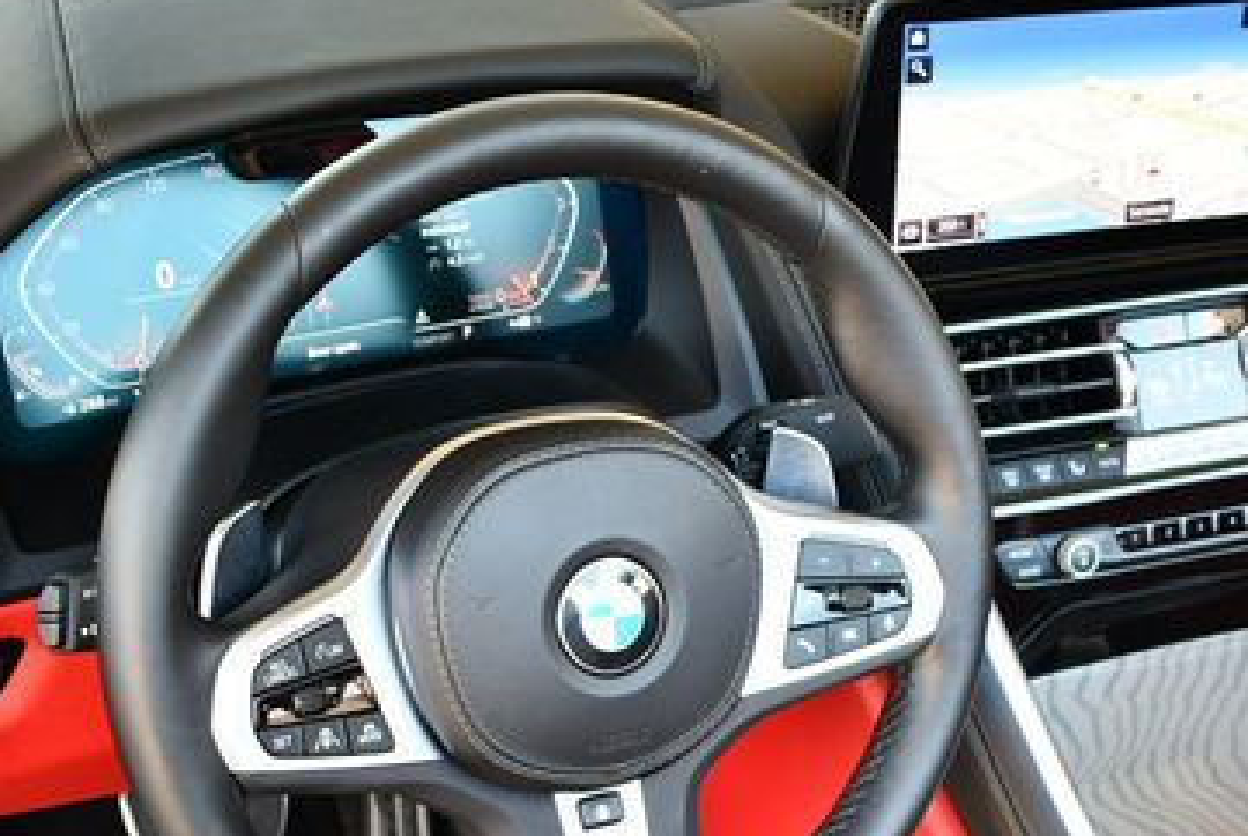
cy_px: 722
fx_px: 2221
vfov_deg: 20.9
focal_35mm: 64
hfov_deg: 31.1
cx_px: 860
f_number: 3.5
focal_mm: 18
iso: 800
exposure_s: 1/200
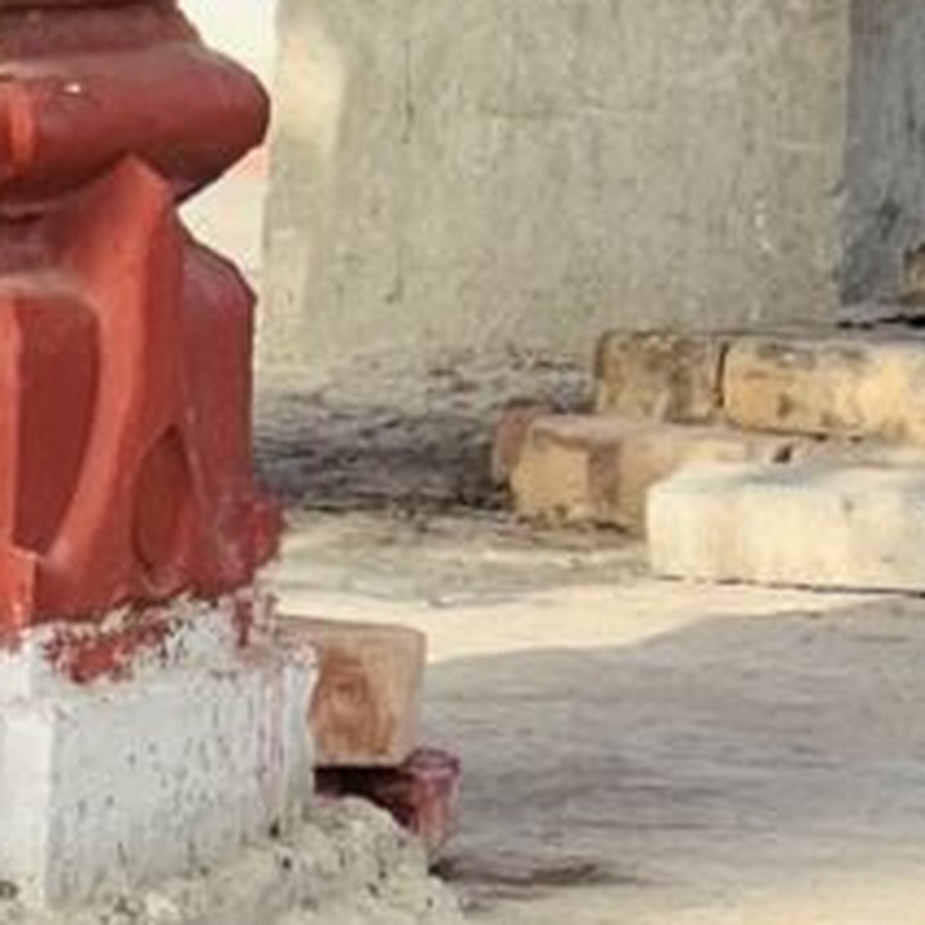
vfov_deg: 5.2
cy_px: -1008
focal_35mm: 328
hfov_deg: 5.3
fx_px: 9916
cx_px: 1510
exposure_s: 1/544
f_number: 2.8
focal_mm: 9
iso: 32
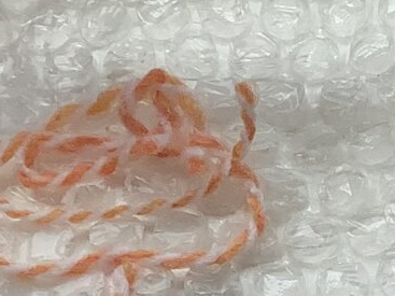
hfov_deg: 11.0
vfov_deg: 8.5
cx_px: 613
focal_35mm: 173
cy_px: 332
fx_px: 1973
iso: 32
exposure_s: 1/100
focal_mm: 3.3
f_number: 2.4
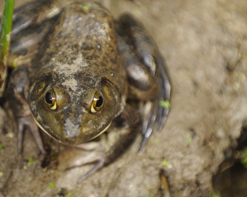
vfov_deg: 4.2
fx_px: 2727
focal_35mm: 373
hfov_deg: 5.2
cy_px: 88
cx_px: 85
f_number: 2.8
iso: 200
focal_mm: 200
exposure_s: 1/6
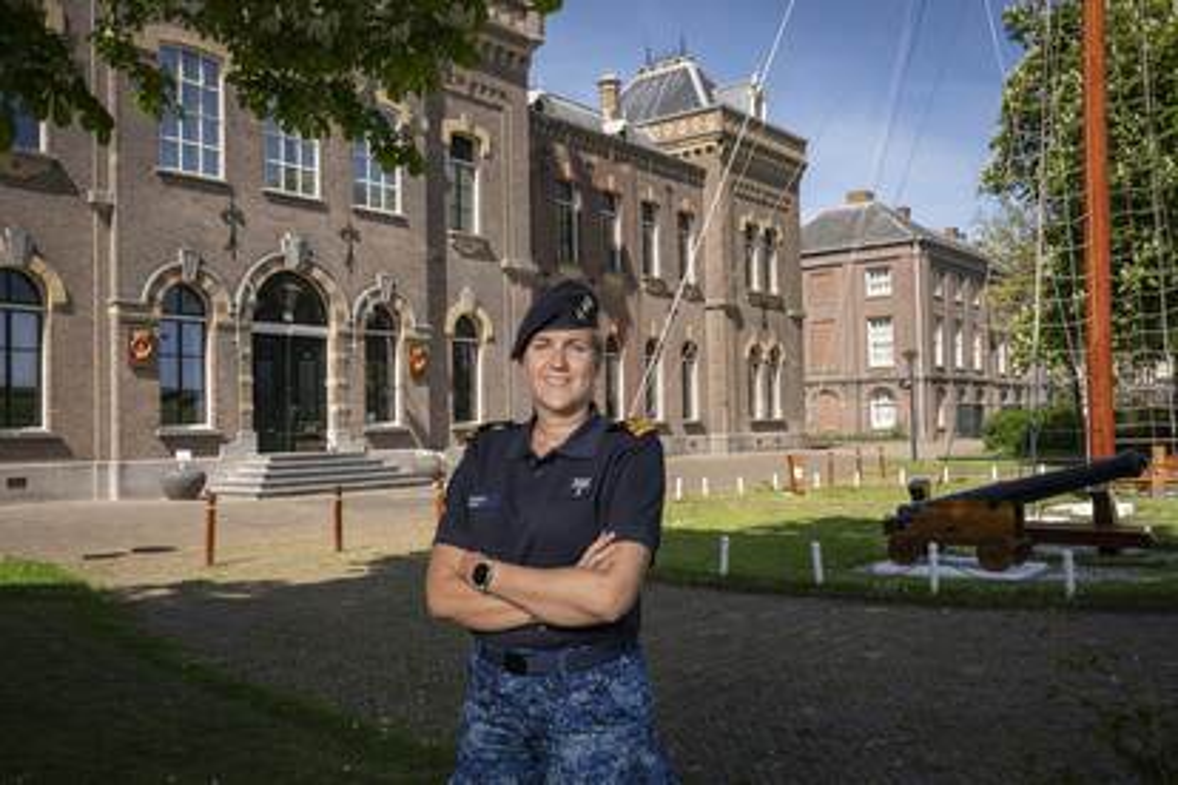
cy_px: 392
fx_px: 1047
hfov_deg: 58.7
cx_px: 589
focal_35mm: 32
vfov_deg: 41.1
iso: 100
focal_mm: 32
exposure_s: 1/200
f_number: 8
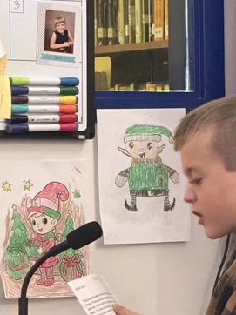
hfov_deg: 5.2
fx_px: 2576
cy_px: 220
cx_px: 294
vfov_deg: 7.0
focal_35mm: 283
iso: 1600
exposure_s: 1/30
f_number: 2.8
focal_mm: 16.89
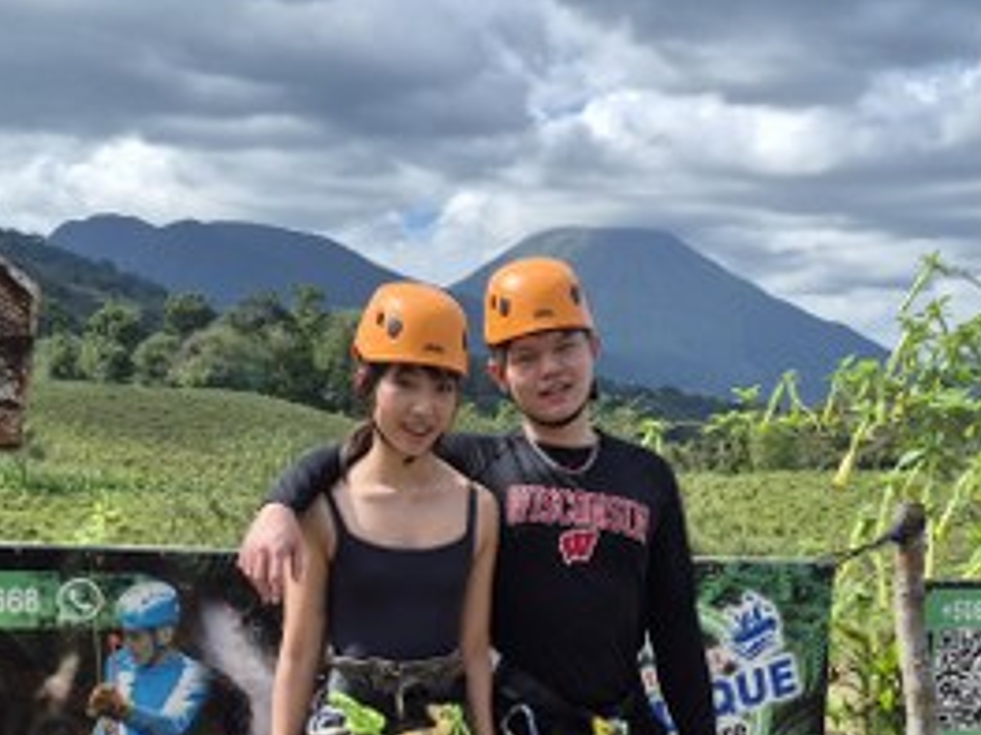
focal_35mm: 56
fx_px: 1586
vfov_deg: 25.2
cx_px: 463
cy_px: 672
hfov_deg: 34.4
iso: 25
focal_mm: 5.4
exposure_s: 1/1816
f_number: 1.8
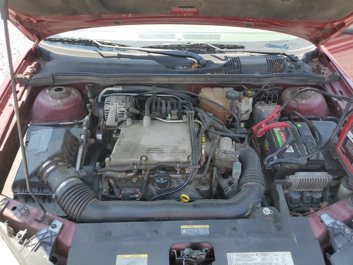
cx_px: 176
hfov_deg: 67.3
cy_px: 132
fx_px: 265
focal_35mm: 26
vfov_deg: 53.1
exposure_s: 1/714
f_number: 1.5
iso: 50
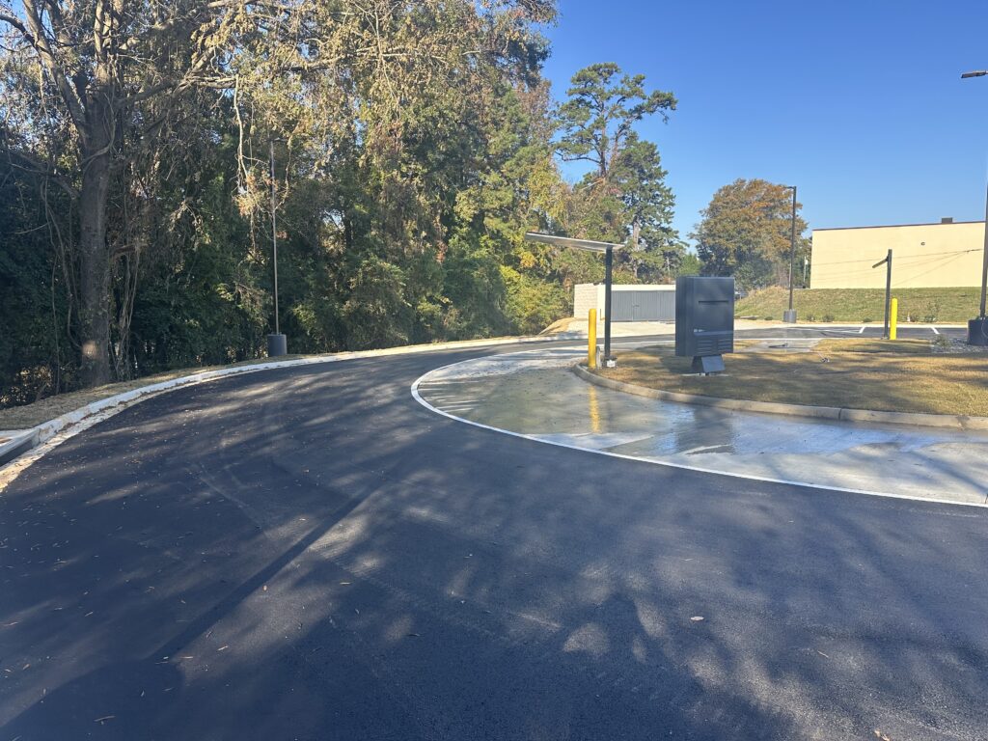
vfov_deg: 56.8
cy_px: 370
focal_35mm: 24
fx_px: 685
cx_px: 494
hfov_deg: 71.6
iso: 80
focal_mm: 6.86
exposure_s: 1/1495
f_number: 1.78
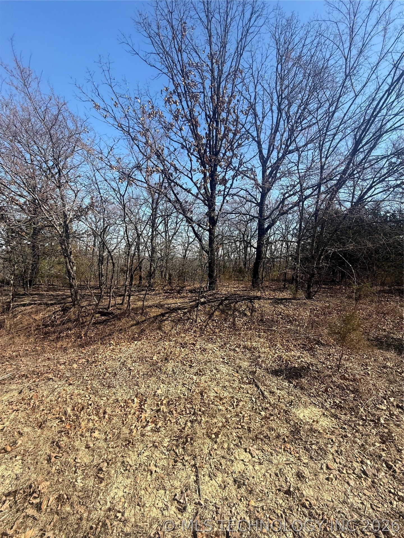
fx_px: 218
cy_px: 269
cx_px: 202
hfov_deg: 85.7
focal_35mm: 14
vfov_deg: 102.1
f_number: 2.2
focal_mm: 2.22
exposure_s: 1/1033
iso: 50
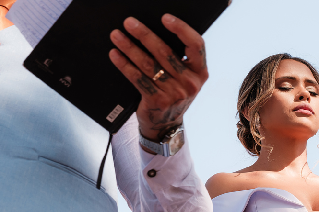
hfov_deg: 27.3
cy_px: 46
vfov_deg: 18.3
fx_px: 656
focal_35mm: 74
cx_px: 143
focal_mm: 27.4
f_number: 5.6
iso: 160
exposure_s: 1/160
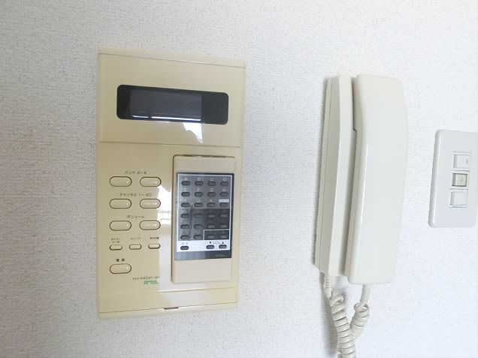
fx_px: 345
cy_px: 179
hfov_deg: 69.4
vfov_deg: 54.9
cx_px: 239
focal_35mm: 25
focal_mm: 4.5
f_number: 3.5
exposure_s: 1/100
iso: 800
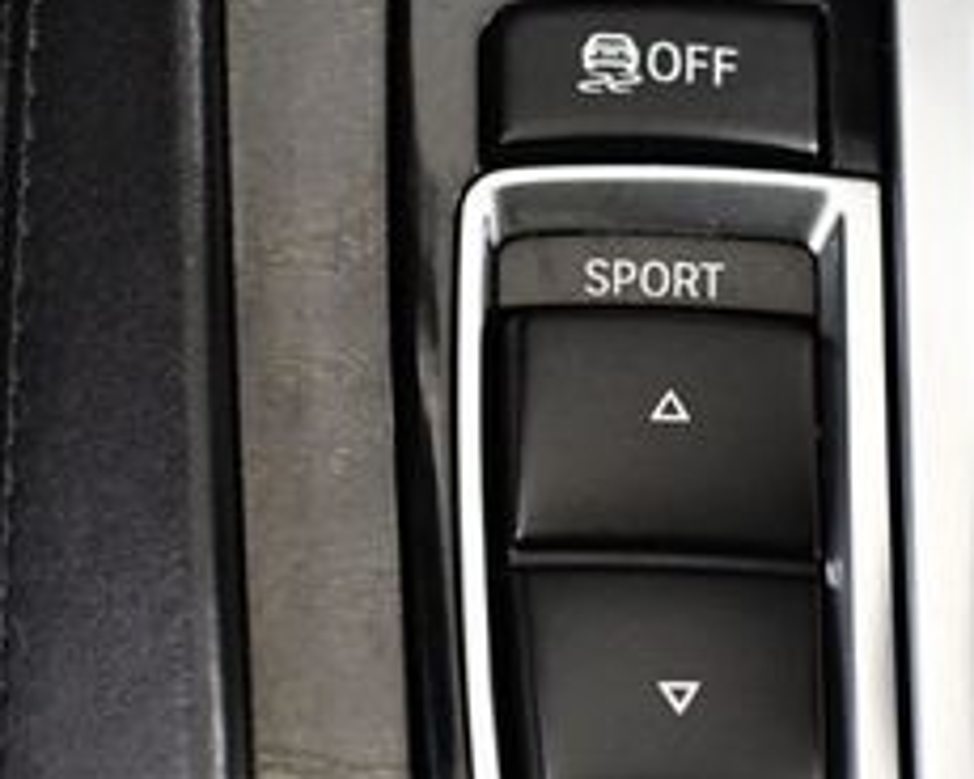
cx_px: 673
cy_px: 470
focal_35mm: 115
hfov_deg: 16.7
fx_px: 3315
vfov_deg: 13.4
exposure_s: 1/80
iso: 3200
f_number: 3.8
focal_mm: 22
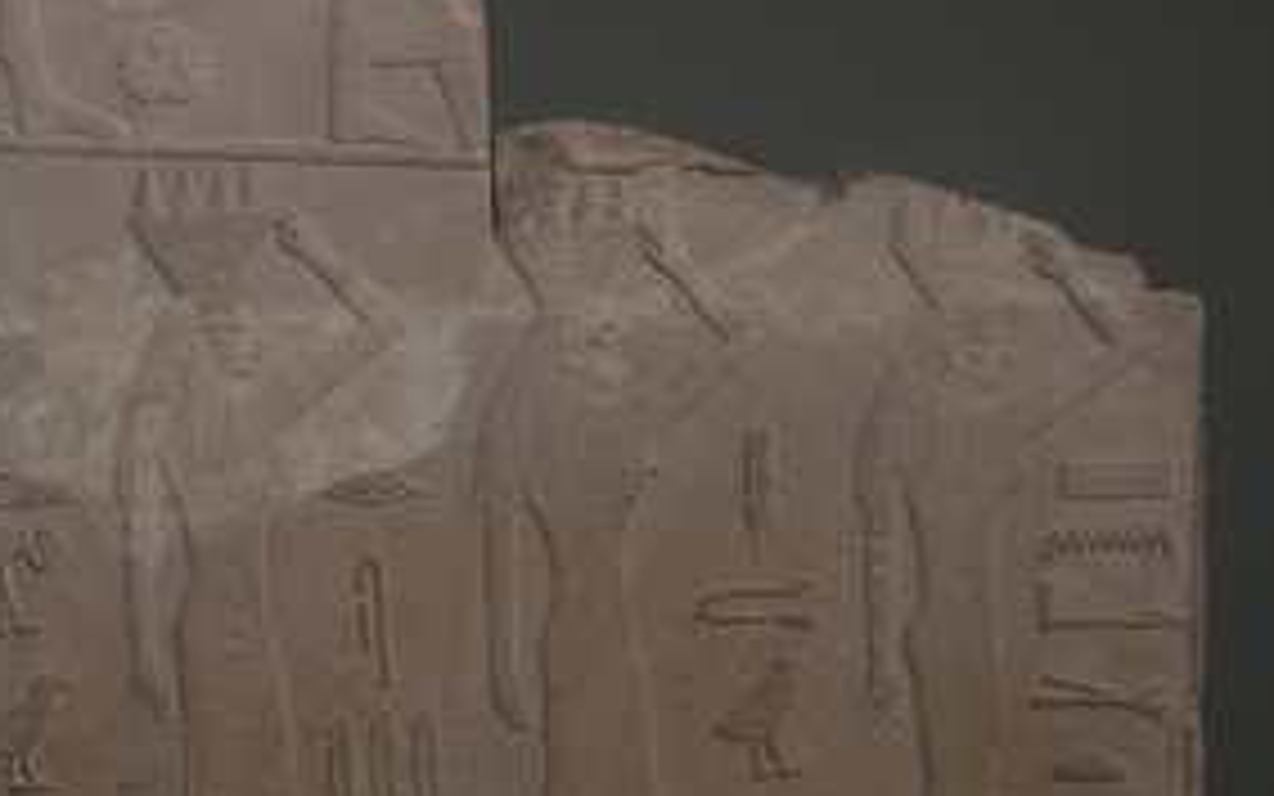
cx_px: 315
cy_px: 465
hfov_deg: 26.8
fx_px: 2639
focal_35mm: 76
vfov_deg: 17.2
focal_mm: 32
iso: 800
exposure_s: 1/20
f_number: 4.2
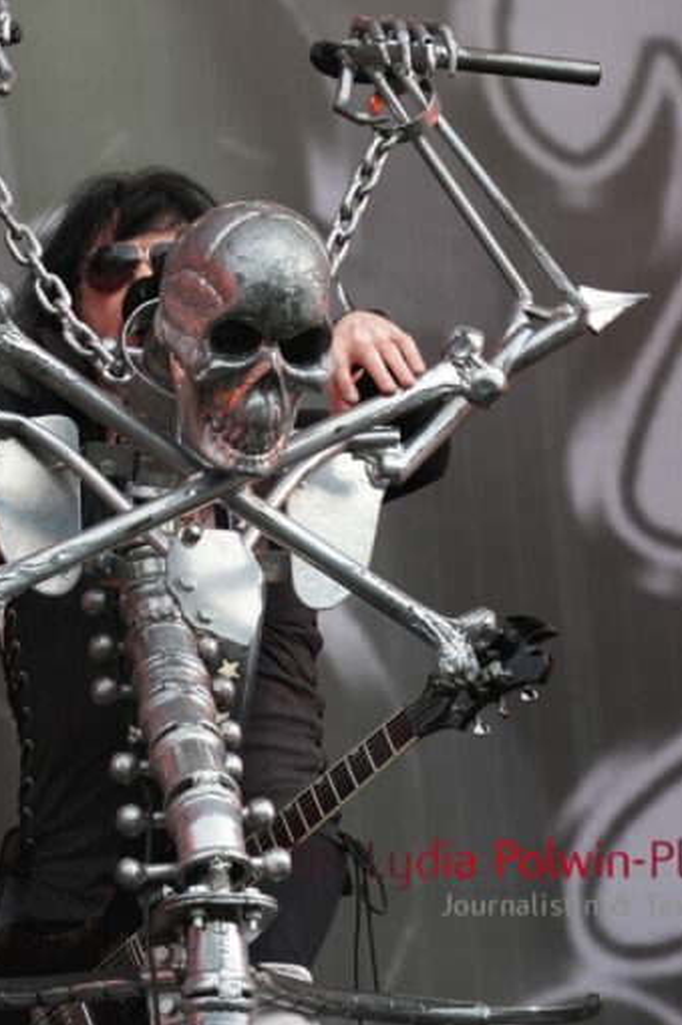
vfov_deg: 8.6
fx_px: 6824
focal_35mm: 240
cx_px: 181
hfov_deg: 5.7
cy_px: 514
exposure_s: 1/200
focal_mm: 106
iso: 320
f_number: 5.6
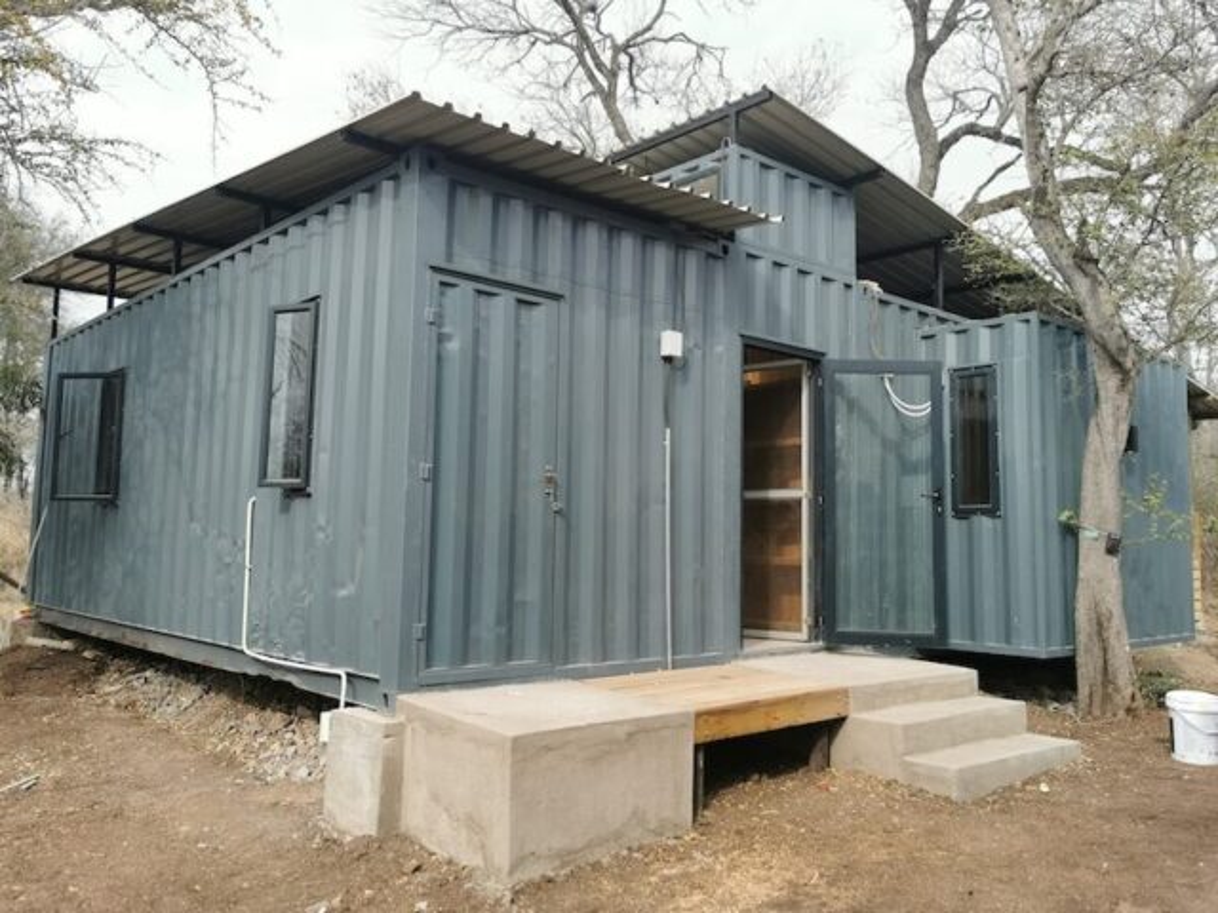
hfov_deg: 61.7
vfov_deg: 48.2
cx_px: 609
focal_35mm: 29
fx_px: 1020
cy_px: 456
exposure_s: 1/1477
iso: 50
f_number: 4
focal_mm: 5.56
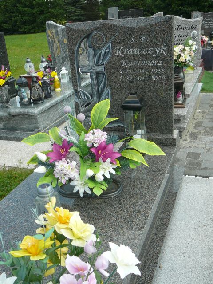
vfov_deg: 47.9
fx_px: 320
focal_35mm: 39
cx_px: 106
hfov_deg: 36.8
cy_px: 142
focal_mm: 5.8
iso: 80
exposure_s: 1/400
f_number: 3
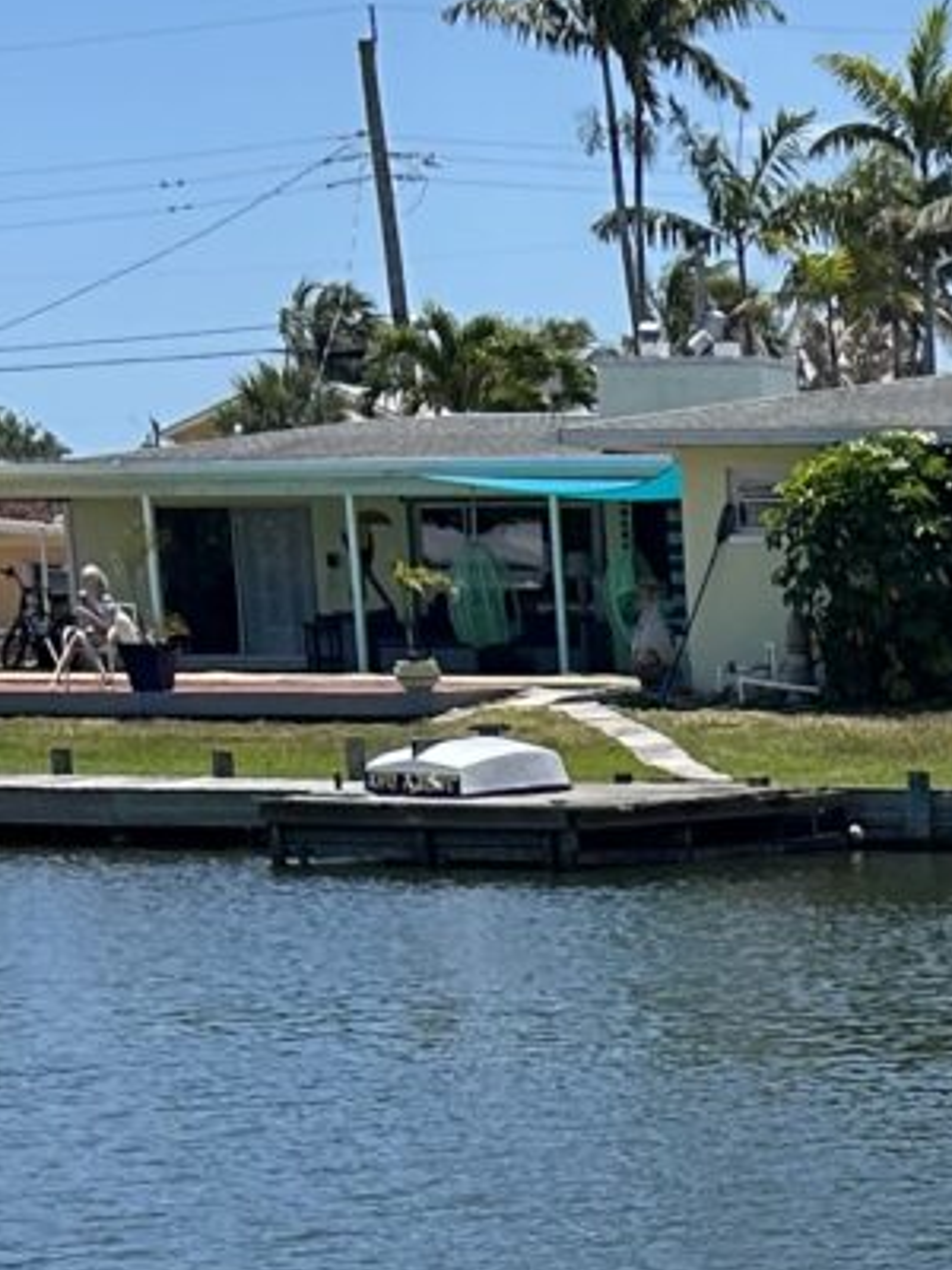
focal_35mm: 130
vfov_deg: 13.8
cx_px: 1717
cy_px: 2184
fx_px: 4767
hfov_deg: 10.7
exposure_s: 1/5319
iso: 50
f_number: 1.5
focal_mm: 5.7
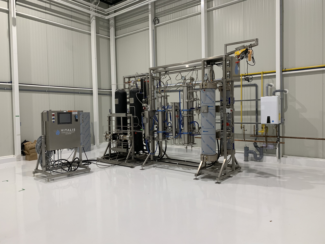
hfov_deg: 67.3
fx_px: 244
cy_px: 122
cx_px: 162
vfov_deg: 53.1
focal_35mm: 26
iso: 100
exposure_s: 1/89
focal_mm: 4.25
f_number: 1.8
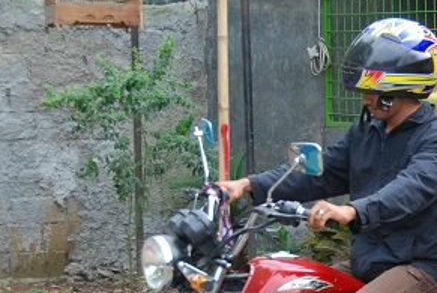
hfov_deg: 13.9
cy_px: 229
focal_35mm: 144
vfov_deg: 9.5
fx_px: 1755
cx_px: 488
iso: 400
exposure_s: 1/320
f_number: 8
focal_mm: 35
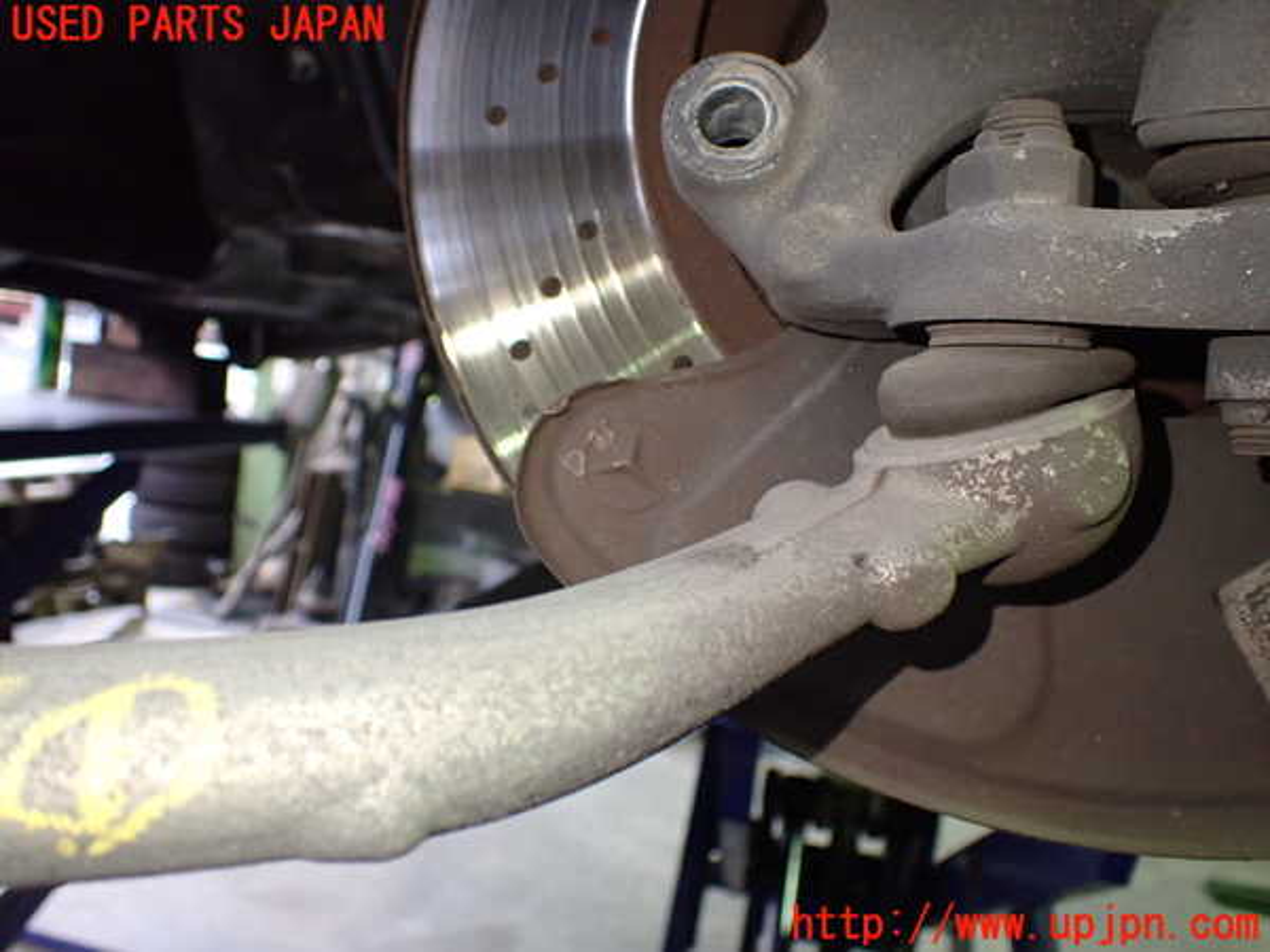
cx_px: 635
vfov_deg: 46.8
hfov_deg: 60.0
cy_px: 476
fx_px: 1101
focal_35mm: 30
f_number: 2.3
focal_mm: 5.4
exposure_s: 1/60
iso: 800
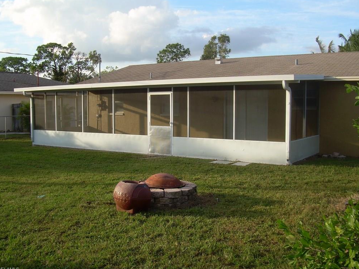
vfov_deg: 36.8
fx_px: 404
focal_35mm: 39
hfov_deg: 47.9
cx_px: 177
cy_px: 135
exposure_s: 1/193
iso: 50
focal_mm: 6.3
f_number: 4.6
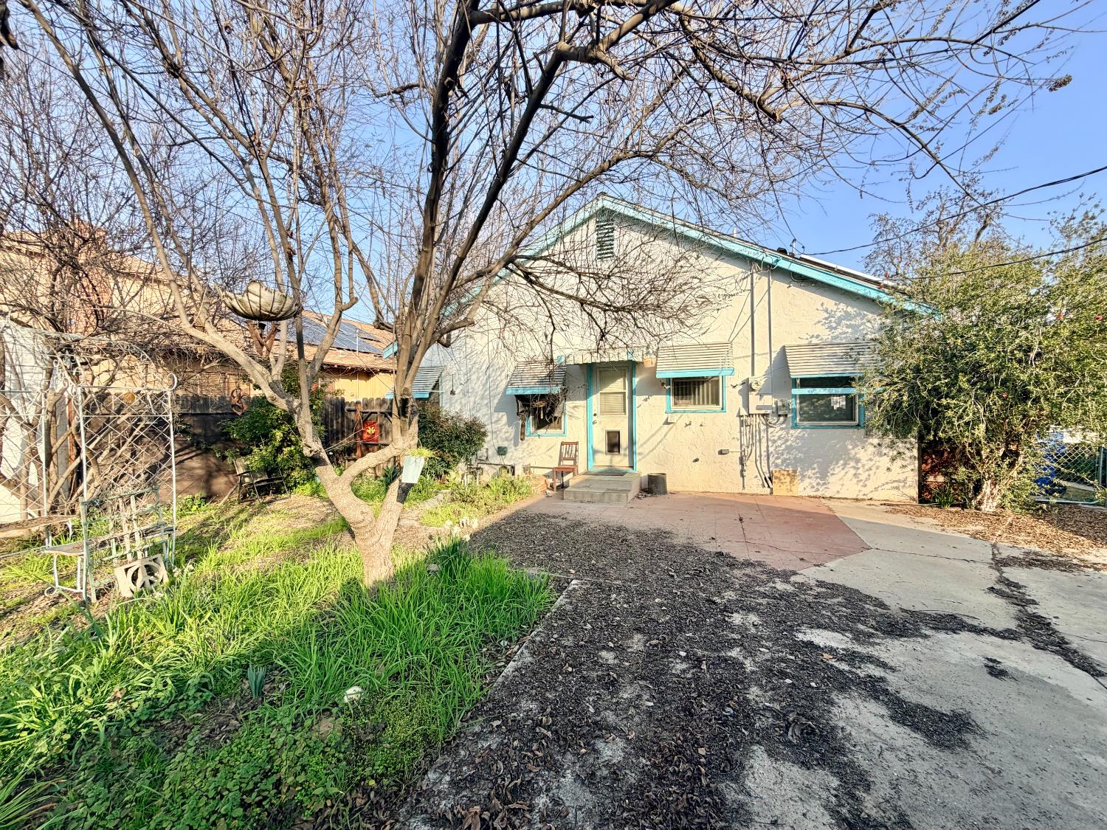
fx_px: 448
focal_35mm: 14
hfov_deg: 102.1
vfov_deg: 85.7
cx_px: 554
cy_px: 415
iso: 40
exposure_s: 1/770
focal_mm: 2.22
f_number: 2.2
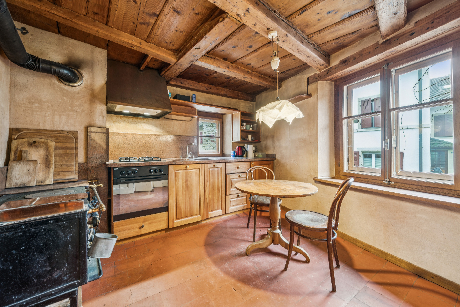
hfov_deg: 108.3
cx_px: 221
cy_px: 150
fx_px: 166
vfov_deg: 85.5
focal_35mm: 13
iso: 100
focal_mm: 12
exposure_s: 1.6
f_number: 10
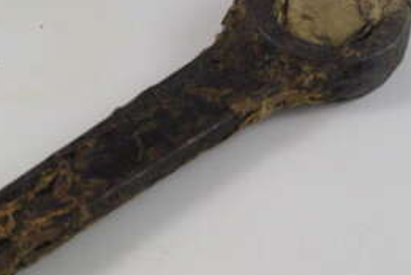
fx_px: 1372
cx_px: 188
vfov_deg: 11.5
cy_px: 149
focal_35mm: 120
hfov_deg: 17.0
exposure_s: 1/250
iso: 1600
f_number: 8
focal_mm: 35
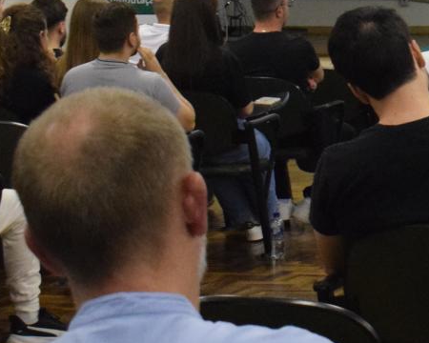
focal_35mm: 162
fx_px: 2057
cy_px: 17
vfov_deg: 9.5
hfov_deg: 11.1
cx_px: 786
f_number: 7.1
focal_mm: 27
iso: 4000
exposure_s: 1/100
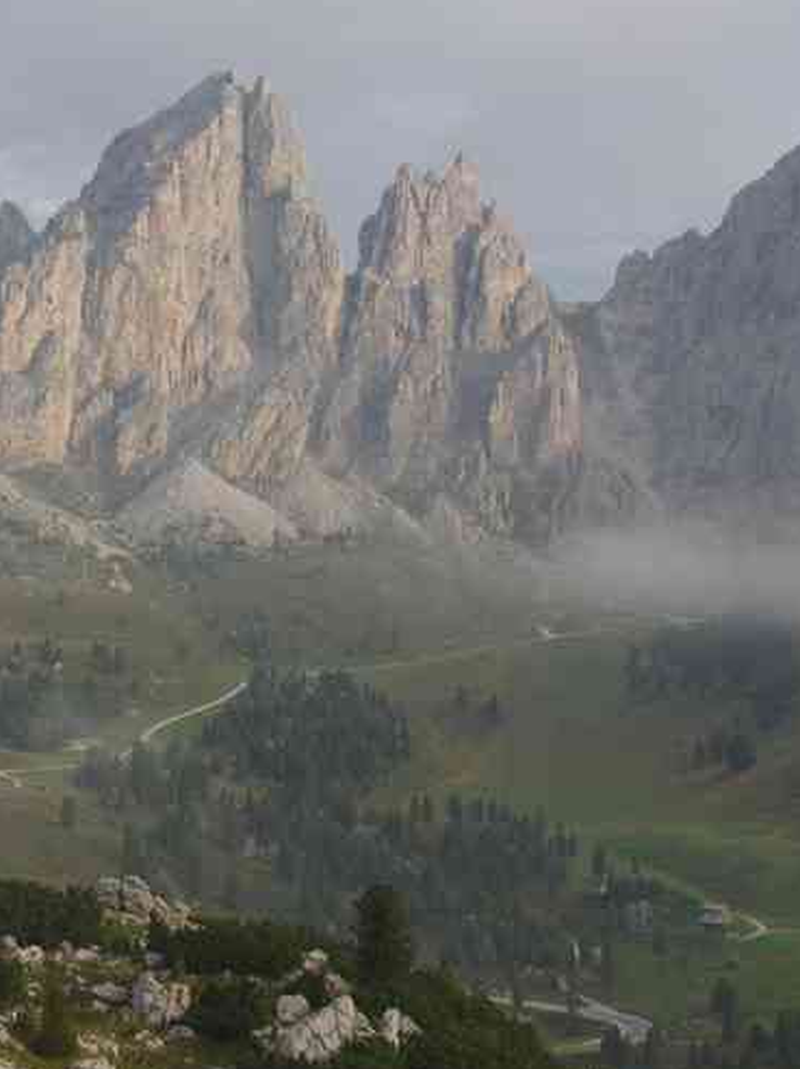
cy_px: 538
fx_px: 2428
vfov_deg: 24.8
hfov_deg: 18.3
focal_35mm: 79
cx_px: 36
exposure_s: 1/50
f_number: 8
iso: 200
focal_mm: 26.9
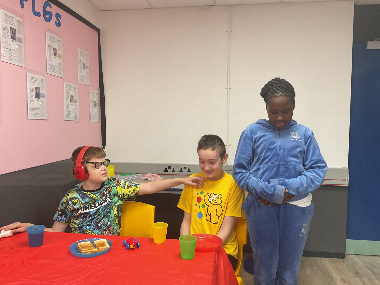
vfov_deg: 48.2
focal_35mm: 29
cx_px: 190
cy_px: 142
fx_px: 318
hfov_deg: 61.7
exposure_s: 1/60
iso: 64
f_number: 1.8
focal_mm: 3
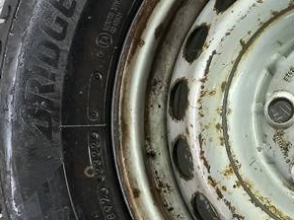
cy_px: 109
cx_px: 359
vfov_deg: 17.1
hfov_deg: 21.1
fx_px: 730
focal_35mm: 86
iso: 125
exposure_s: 1/50
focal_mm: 4.6
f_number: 1.8
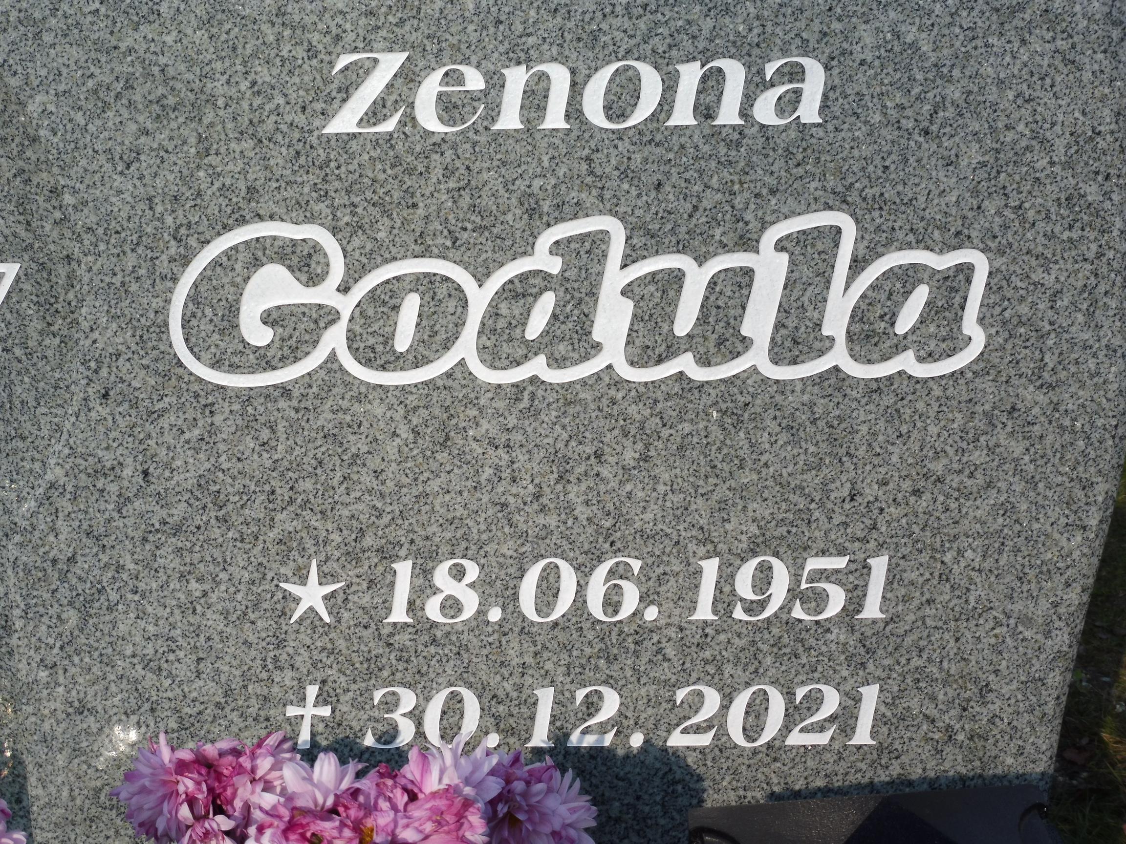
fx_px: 1887
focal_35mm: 58
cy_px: 422
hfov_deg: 33.2
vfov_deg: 25.2
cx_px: 563
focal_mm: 10.3
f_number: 6.3
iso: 100
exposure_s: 1/400
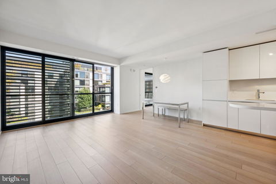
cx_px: 138
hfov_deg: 104.3
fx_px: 107
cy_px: 92
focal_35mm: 14
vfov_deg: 81.2
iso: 400
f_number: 7.1
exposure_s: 1/100
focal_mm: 14
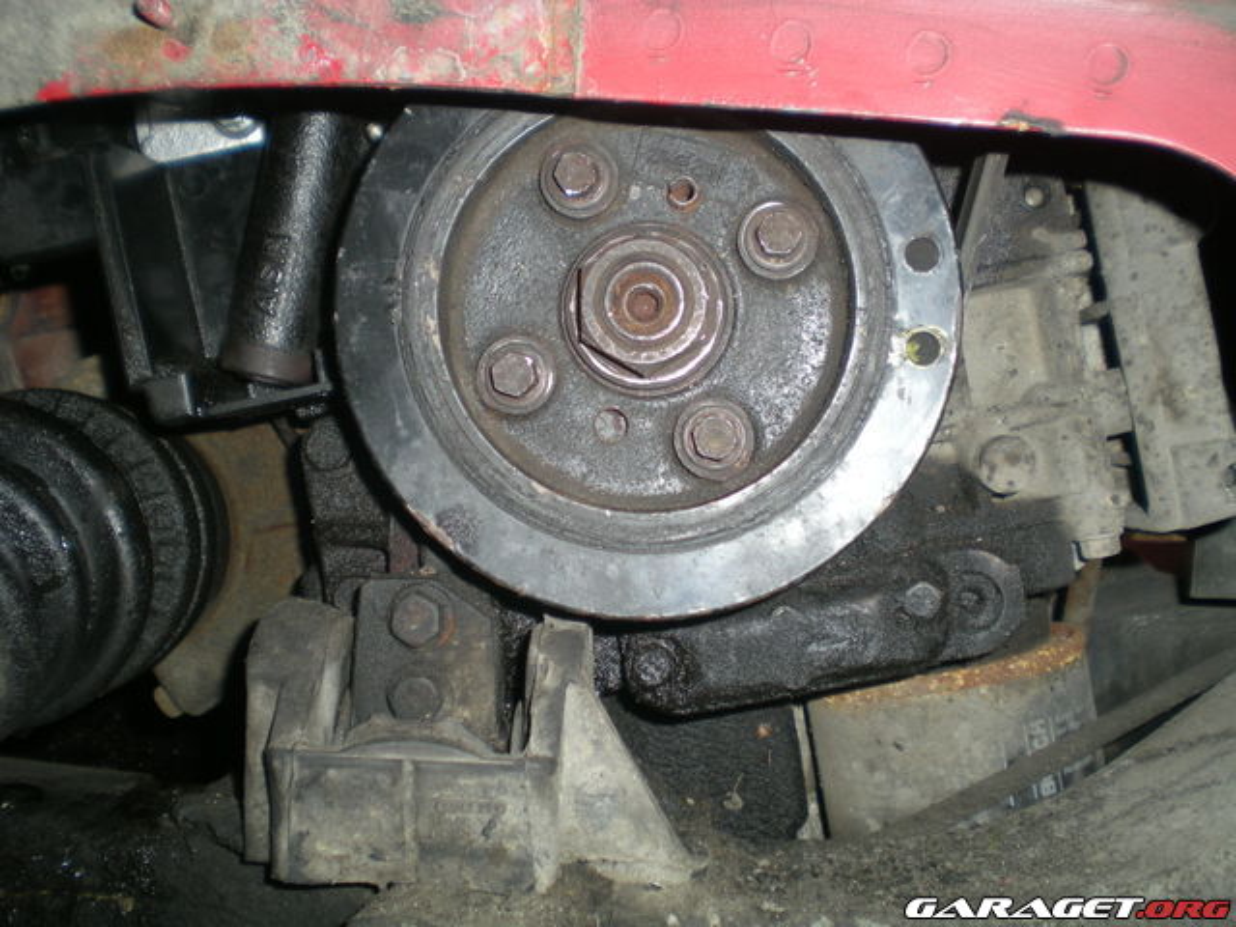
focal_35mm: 38
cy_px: 464
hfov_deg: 49.0
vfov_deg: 37.7
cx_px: 618
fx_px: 1357
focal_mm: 6.3
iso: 50
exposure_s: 1/60
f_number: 3.1
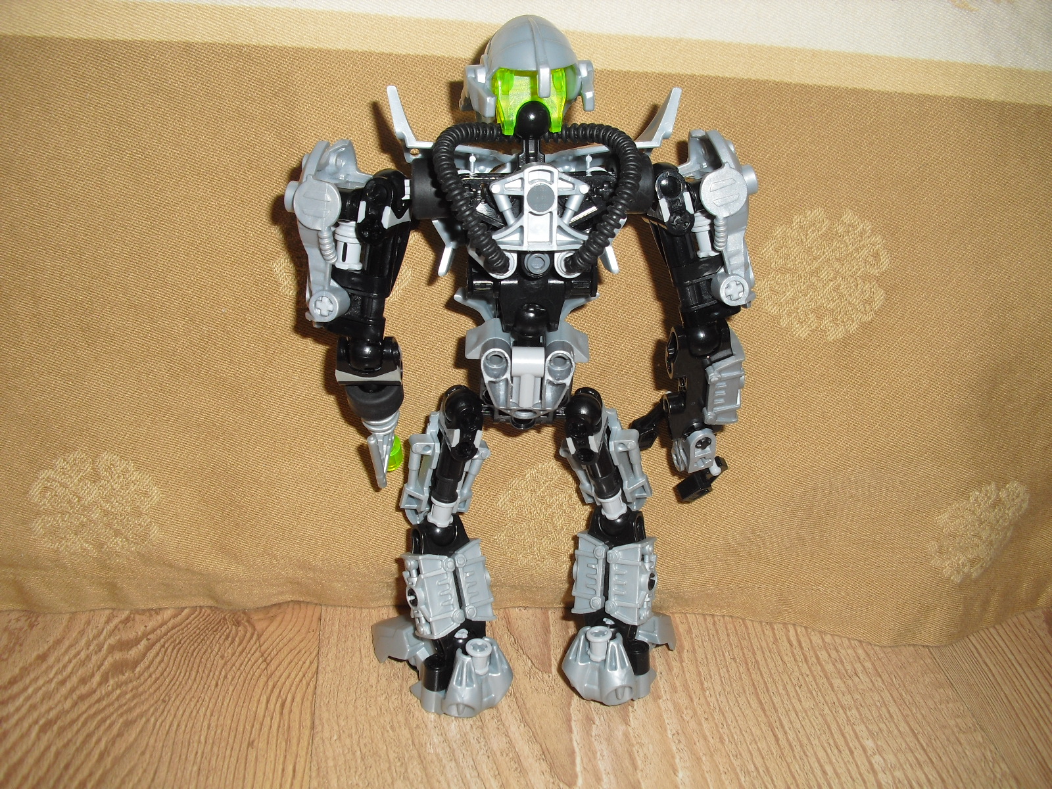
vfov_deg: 39.7
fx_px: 1094
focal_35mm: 36
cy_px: 394
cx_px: 526
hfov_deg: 51.4
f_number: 3.1
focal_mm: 6.3
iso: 100
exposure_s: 1/60
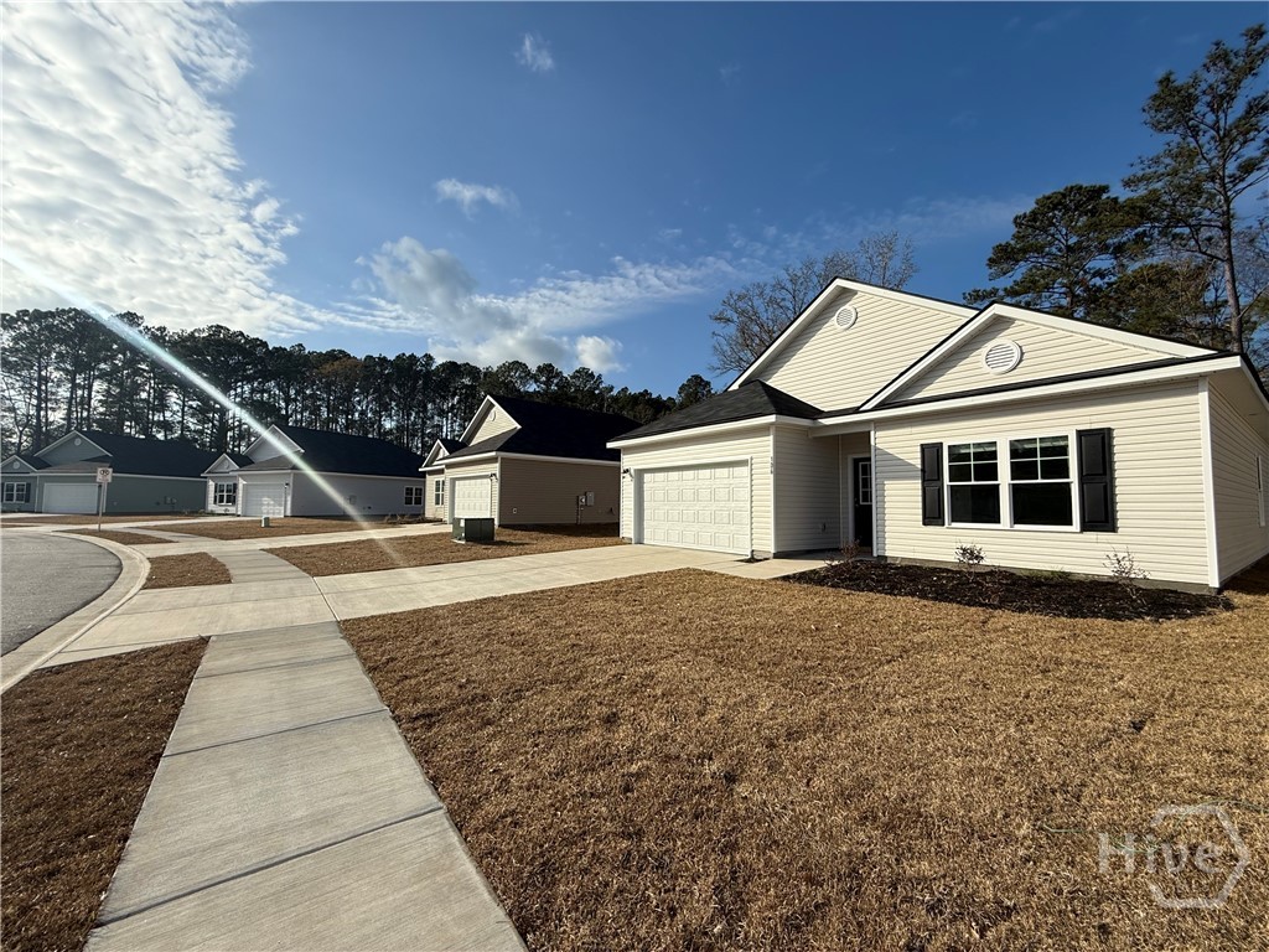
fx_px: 513
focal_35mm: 14
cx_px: 634
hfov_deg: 102.1
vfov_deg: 85.7
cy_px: 476
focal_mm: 2.22
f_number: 2.2
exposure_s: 1/3460
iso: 50
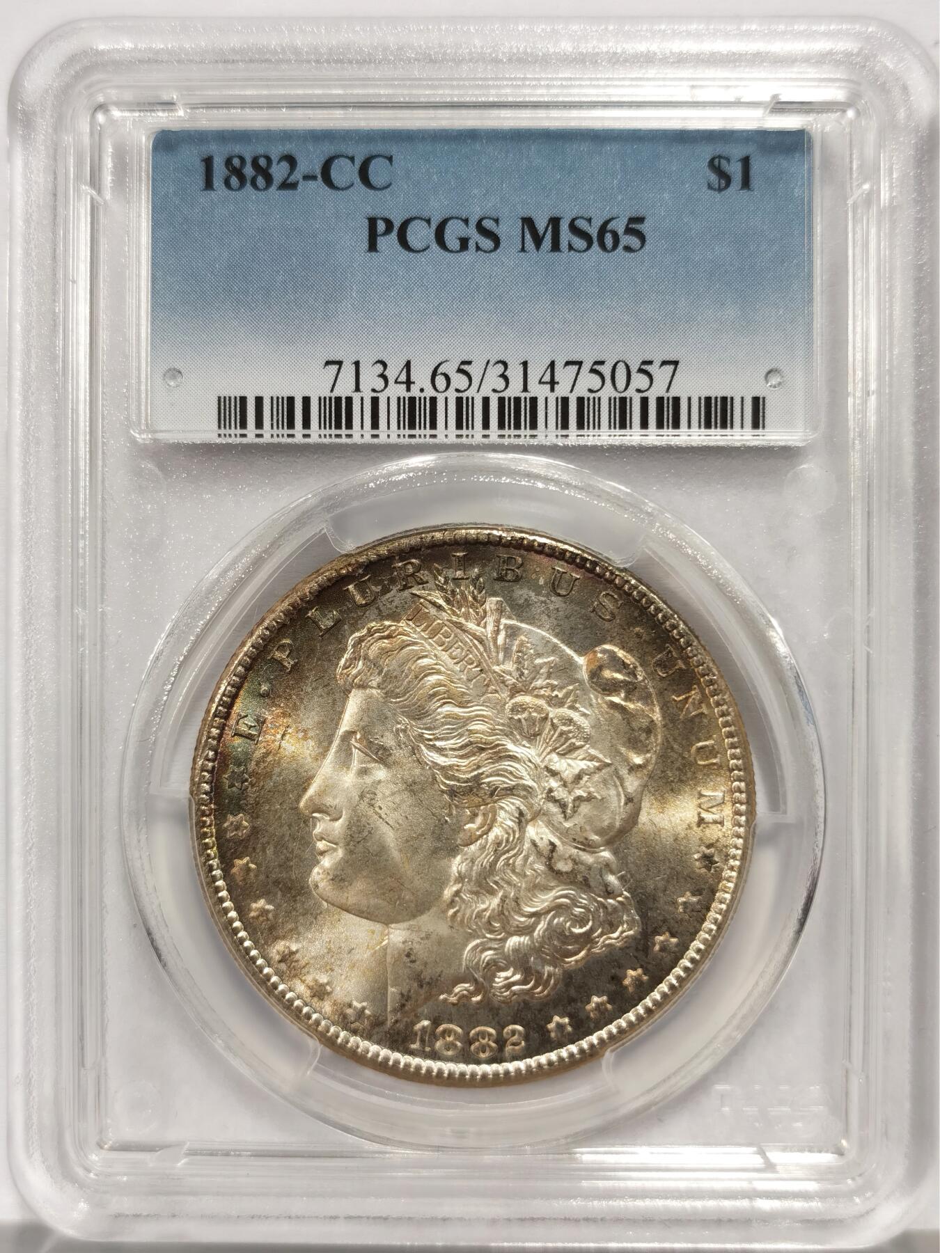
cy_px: 626
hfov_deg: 27.0
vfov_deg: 35.5
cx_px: 470
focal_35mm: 54
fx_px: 1955
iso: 100
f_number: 16
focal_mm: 5.56
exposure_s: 1/100
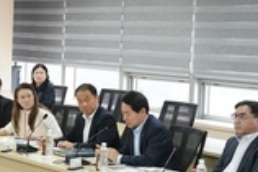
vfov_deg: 10.7
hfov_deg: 15.1
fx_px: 916
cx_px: -100
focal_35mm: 128
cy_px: 92
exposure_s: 1/250
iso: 3200
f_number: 5
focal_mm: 45
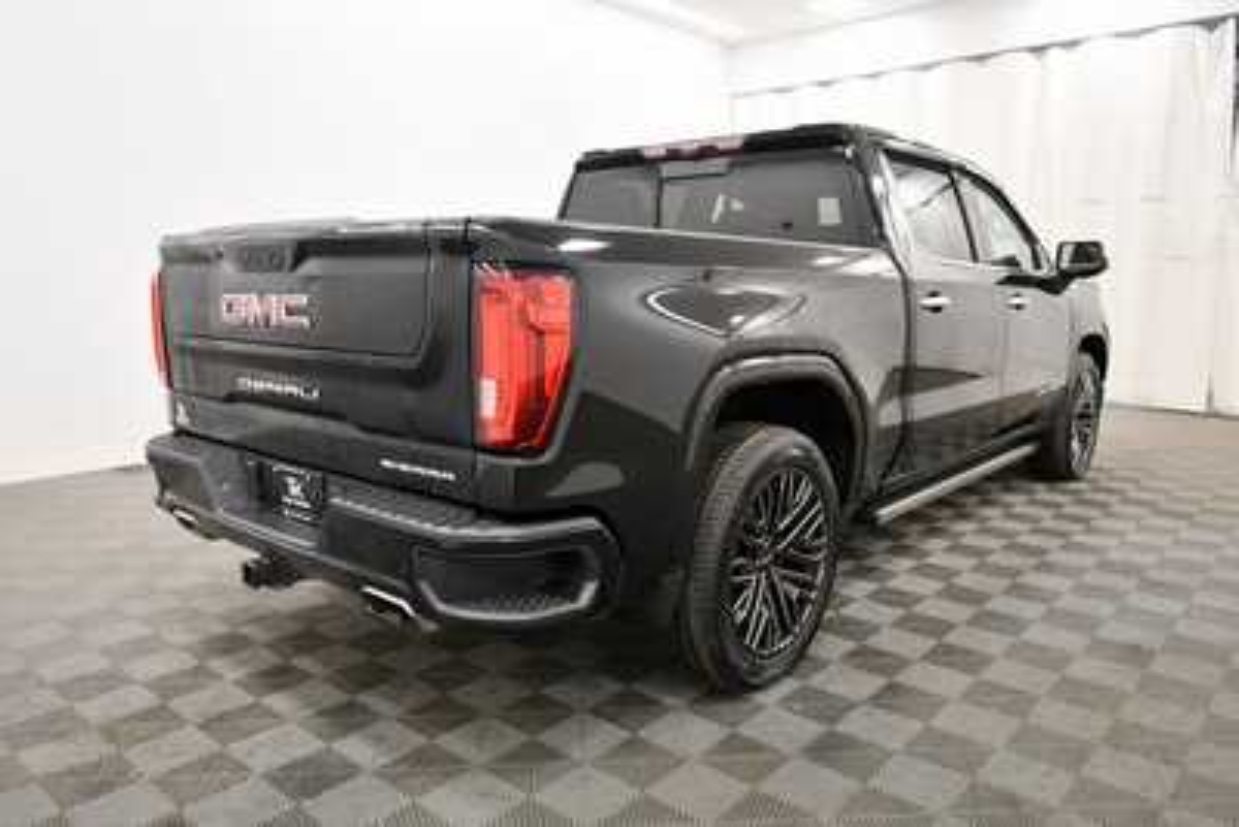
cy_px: 414
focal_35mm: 25
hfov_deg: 71.5
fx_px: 861
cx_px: 620
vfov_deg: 51.3
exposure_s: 1/125
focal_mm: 17
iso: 1600
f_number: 5.3
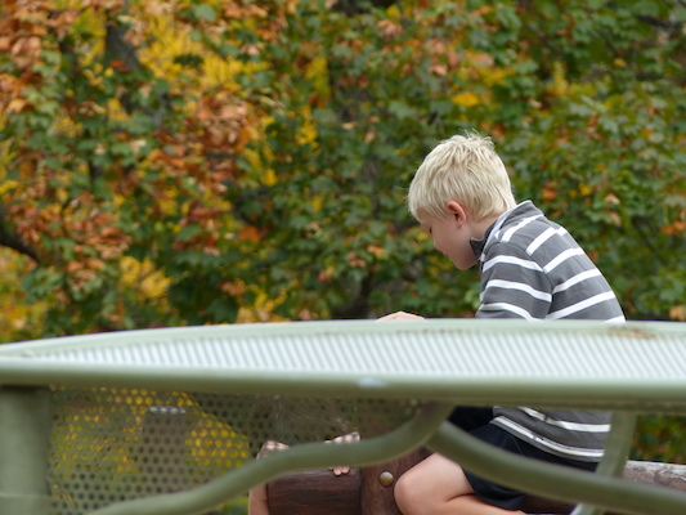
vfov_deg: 2.5
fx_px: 11893
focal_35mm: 600
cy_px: 258
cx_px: 343
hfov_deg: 3.3
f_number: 4
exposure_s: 1/250
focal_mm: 108
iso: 100
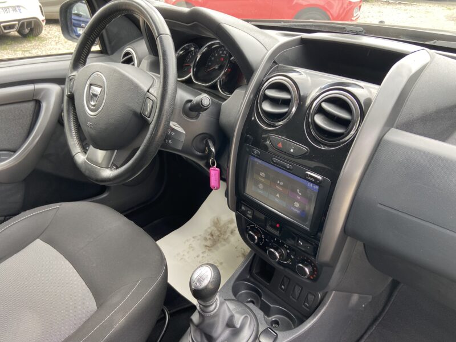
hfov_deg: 67.3
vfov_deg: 53.1
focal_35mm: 26
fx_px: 343
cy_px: 171
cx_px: 228
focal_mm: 4.25
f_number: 1.8
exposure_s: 1/122
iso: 64
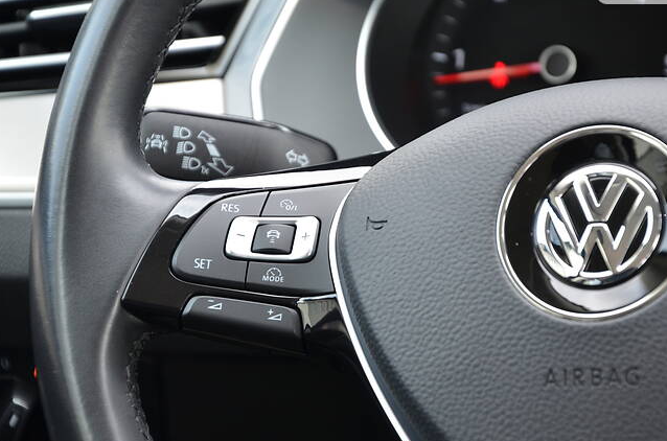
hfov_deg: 10.4
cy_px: 224
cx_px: 344
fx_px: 3653
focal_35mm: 198
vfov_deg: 6.9
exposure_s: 1/80
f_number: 5.6
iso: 400
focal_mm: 105
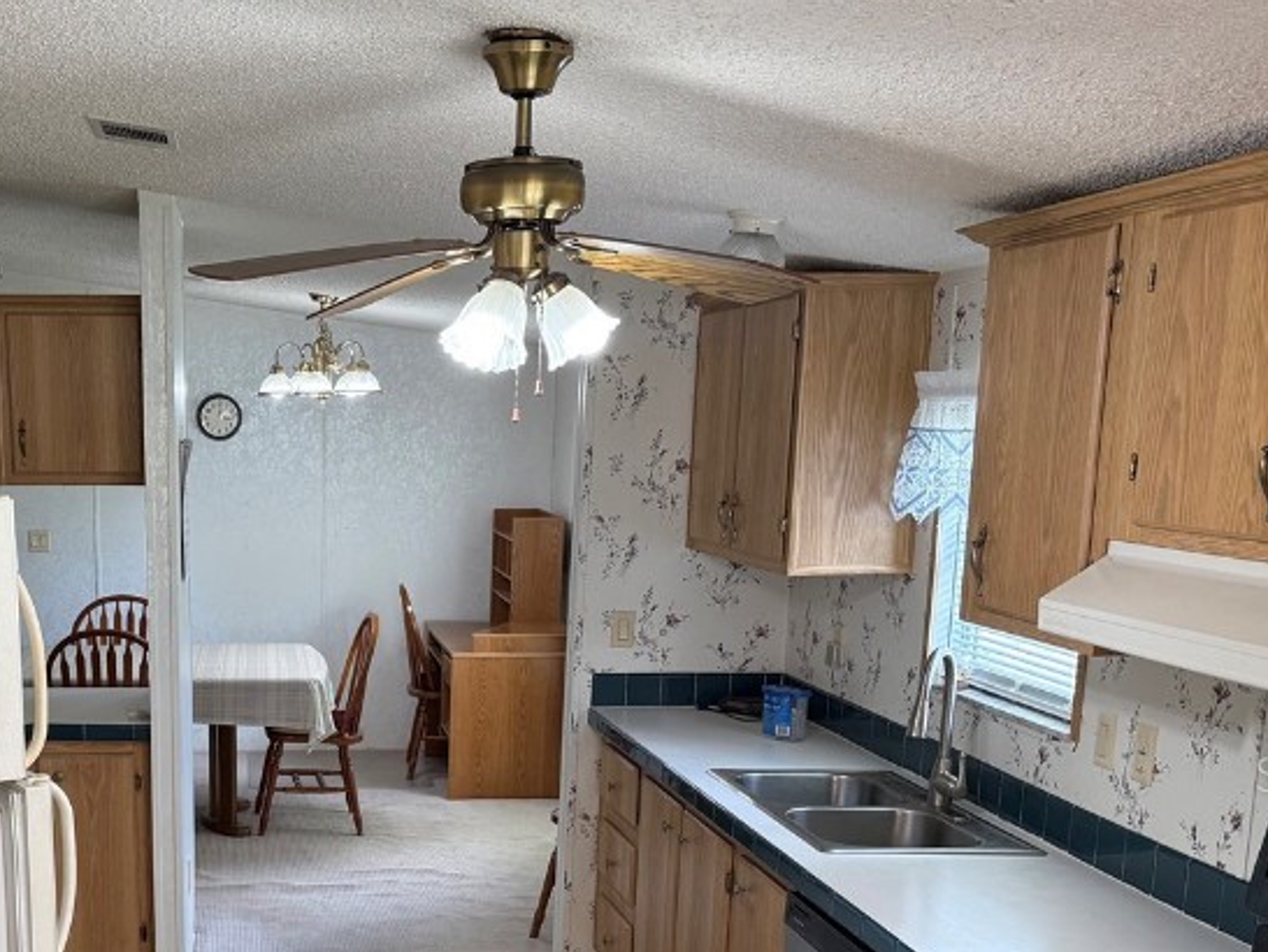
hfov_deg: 40.6
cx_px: 286
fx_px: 1649
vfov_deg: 31.3
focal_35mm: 45
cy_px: 773
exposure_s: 1/120
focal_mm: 6.76
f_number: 1.78
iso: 160
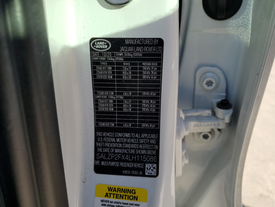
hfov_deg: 67.3
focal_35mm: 26
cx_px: 138
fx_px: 207
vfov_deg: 53.1
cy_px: 104
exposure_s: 1/909
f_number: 1.5
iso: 50
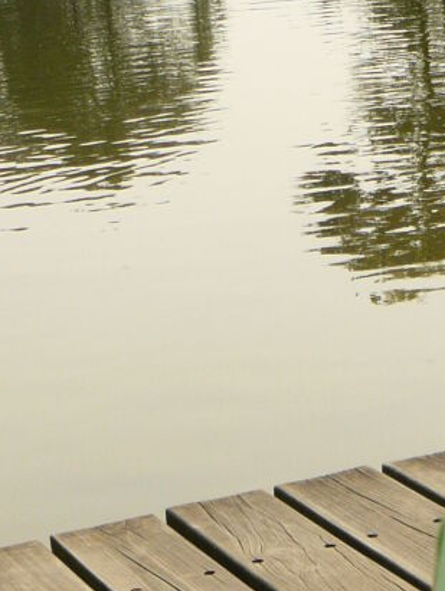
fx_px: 2156
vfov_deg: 14.0
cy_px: 1031
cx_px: 523
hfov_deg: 11.6
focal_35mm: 126
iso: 100
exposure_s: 1/320
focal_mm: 6
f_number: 5.6
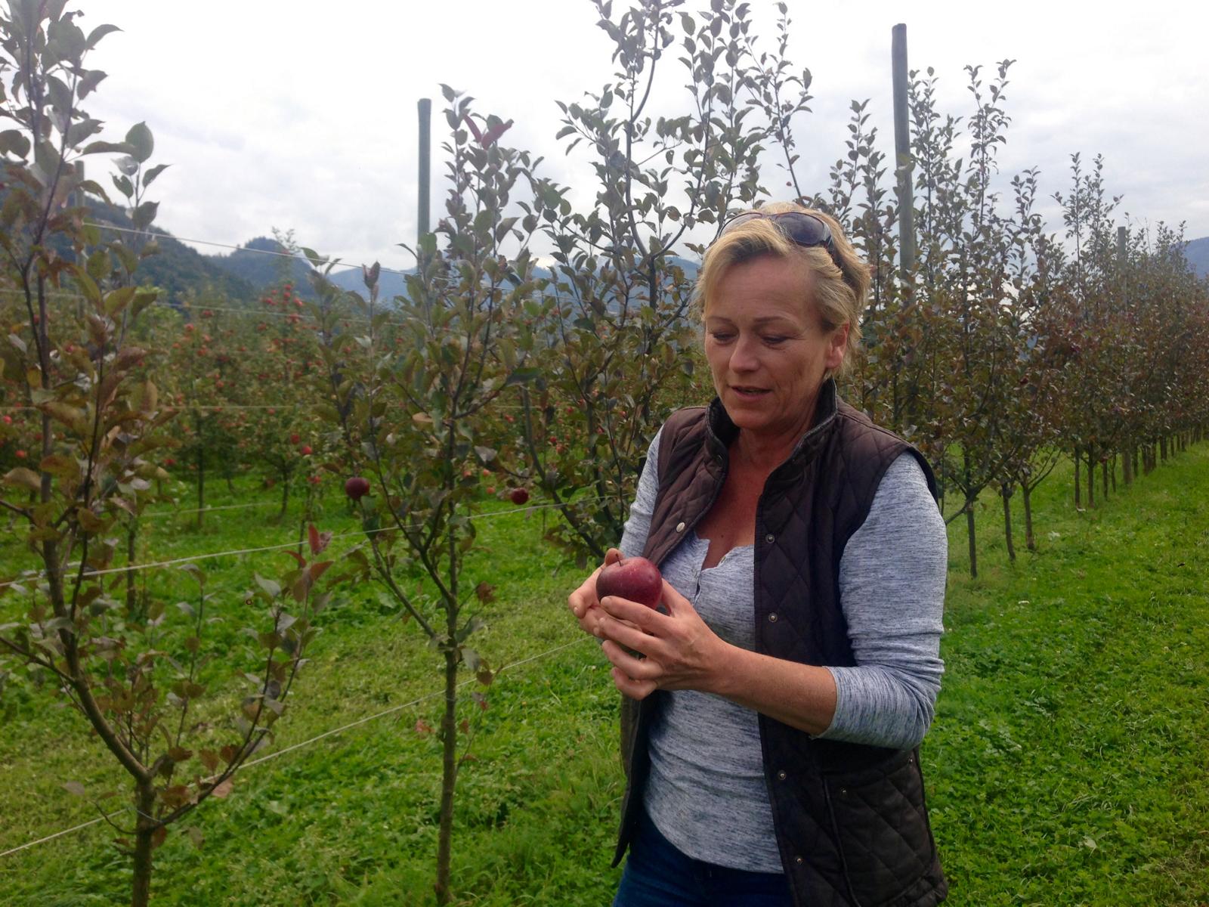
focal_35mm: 33
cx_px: 604
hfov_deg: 55.4
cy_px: 454
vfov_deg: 42.9
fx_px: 1153
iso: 50
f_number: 2.4
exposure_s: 1/463
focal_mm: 4.12
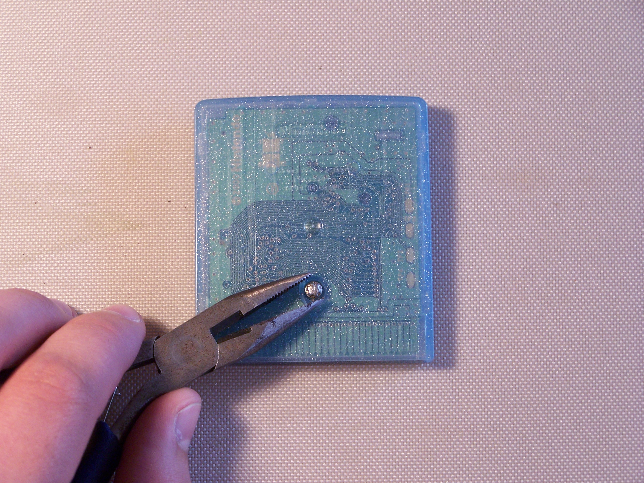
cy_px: 242
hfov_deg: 18.7
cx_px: 322
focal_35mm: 105
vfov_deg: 14.1
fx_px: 1953
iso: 140
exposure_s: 1/15
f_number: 3.2
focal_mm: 17.5
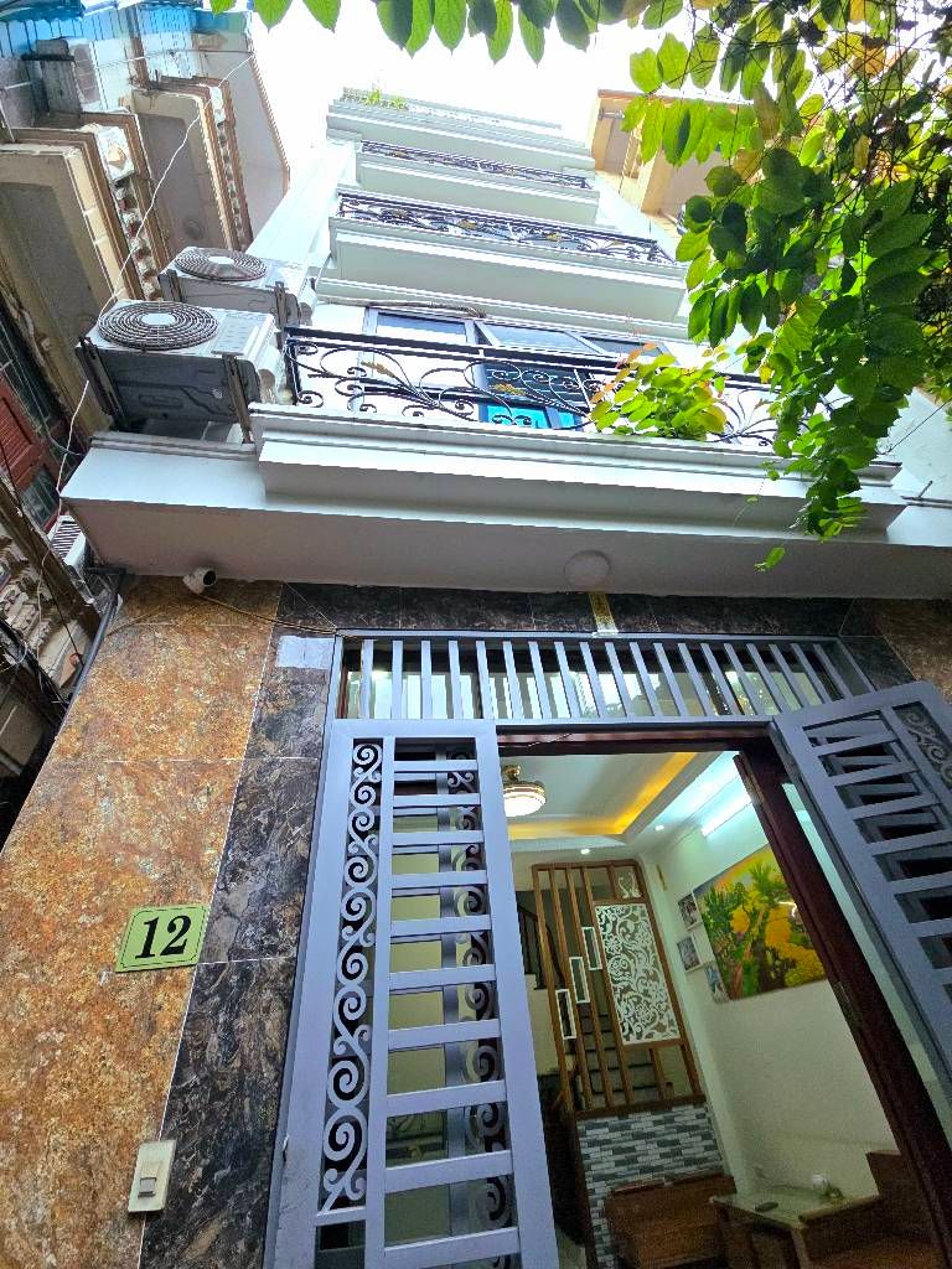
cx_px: 476
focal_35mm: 13
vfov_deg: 106.2
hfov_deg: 89.9
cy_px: 634
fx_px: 477
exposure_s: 1/125
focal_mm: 2.2
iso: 50
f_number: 2.2
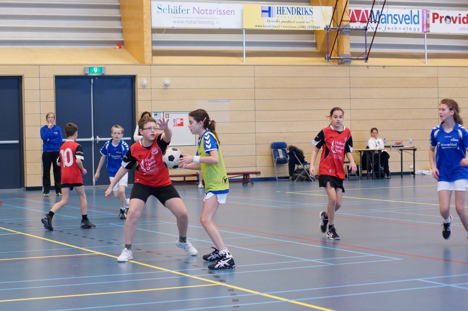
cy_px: 156
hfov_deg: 27.0
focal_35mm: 75
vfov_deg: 18.2
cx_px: 234
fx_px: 974
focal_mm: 50
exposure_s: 1/160
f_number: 2.2
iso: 500
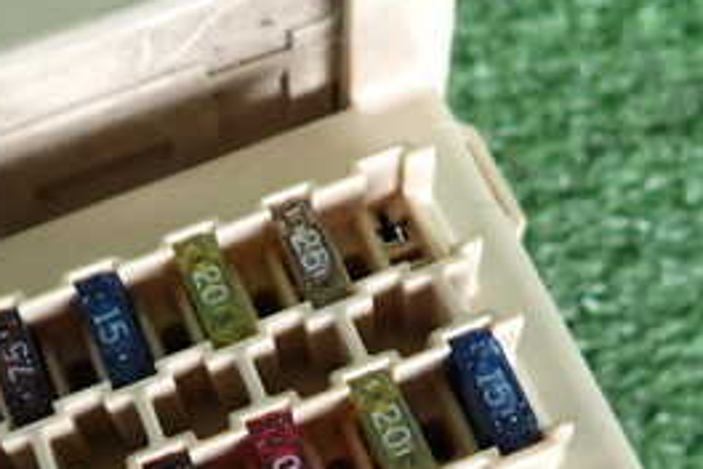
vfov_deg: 22.6
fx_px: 1152
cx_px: 293
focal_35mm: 59
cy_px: 394
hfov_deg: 33.9
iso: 200
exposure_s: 1/80
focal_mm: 4.5
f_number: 2
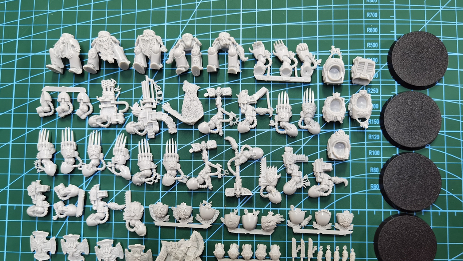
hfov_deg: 64.3
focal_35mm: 30
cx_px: 235
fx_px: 368
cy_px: 170
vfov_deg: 38.6
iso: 320
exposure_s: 1/50
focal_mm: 6.71
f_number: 1.9
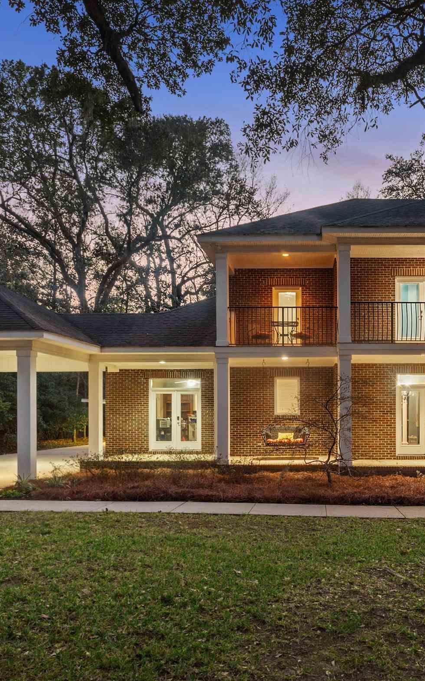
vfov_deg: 65.9
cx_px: 312
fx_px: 519
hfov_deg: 43.3
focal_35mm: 28
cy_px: 403
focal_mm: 14
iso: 800
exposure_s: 1/2
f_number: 7.1
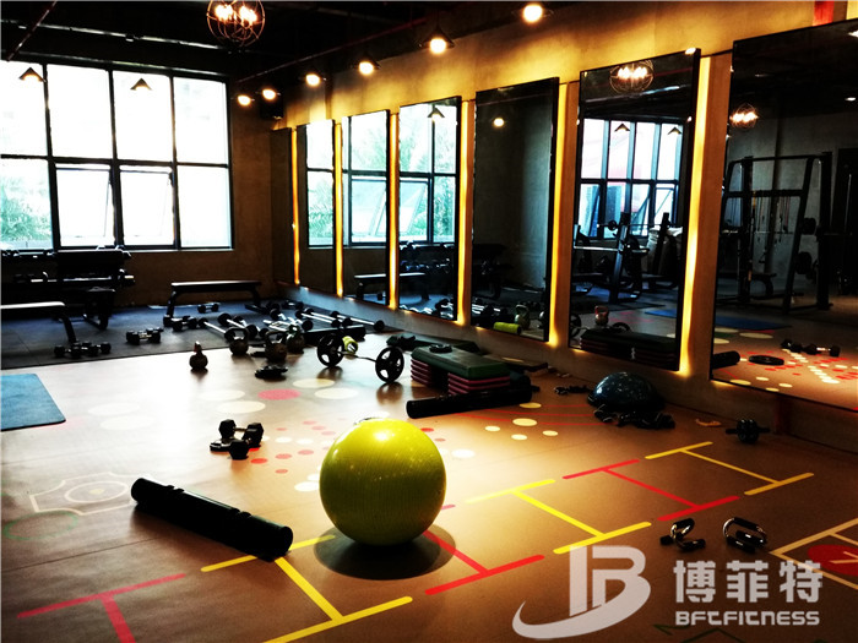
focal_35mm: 30
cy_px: 322
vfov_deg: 46.8
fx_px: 744
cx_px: 429
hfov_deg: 60.0
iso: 449
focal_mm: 4.12
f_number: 2
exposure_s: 1/33
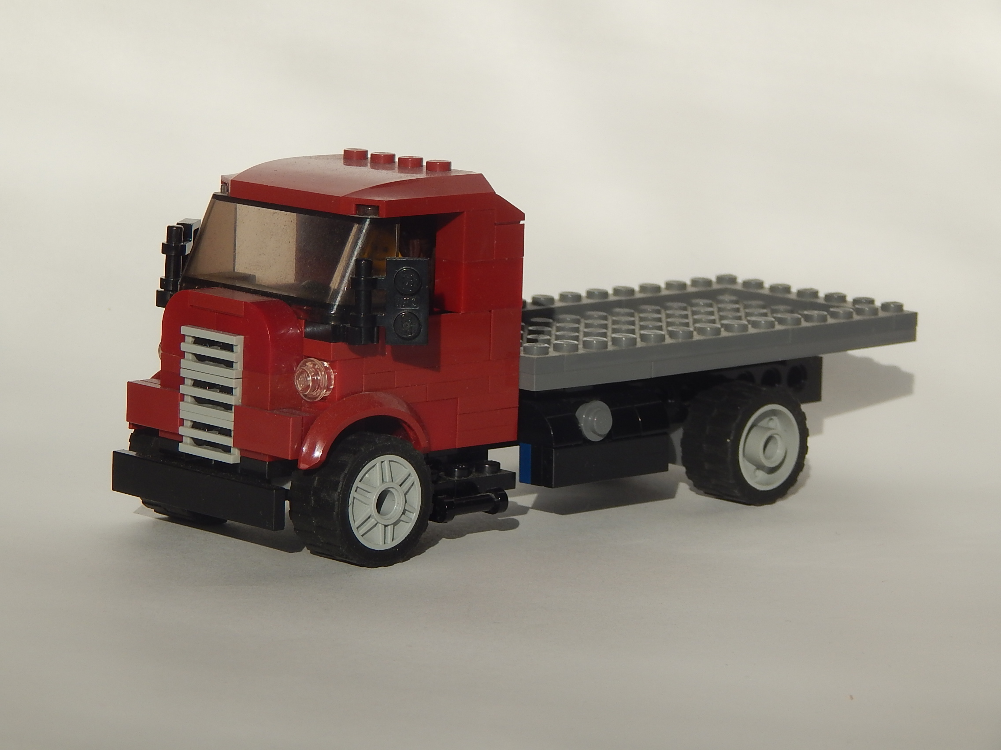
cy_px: 375
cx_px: 500
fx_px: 3817
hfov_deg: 14.9
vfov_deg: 11.2
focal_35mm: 132
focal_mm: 23.4
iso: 125
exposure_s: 1/1250
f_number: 4.8
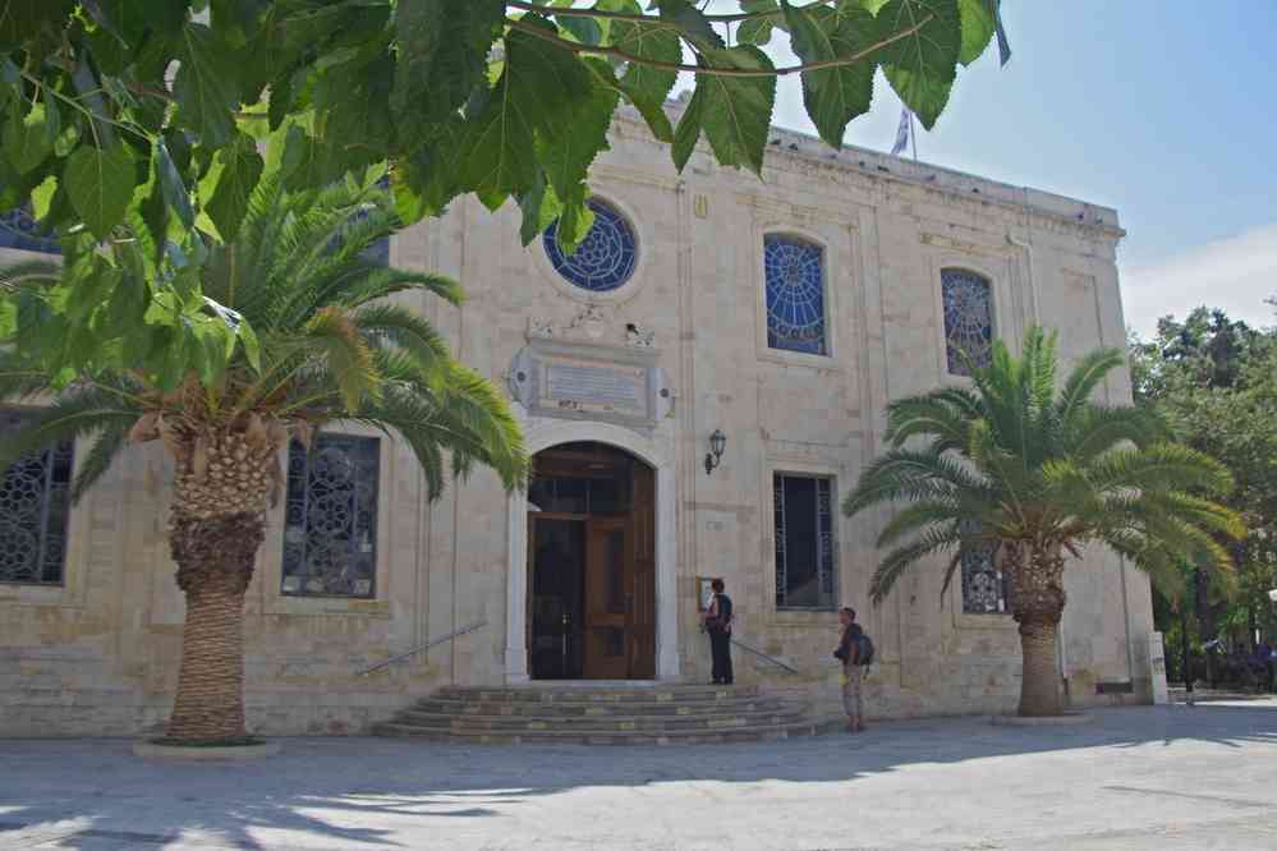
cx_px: 638
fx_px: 1100
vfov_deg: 42.3
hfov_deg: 60.3
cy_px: 426
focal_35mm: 31
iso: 200
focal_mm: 20.6
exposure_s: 1/250
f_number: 5
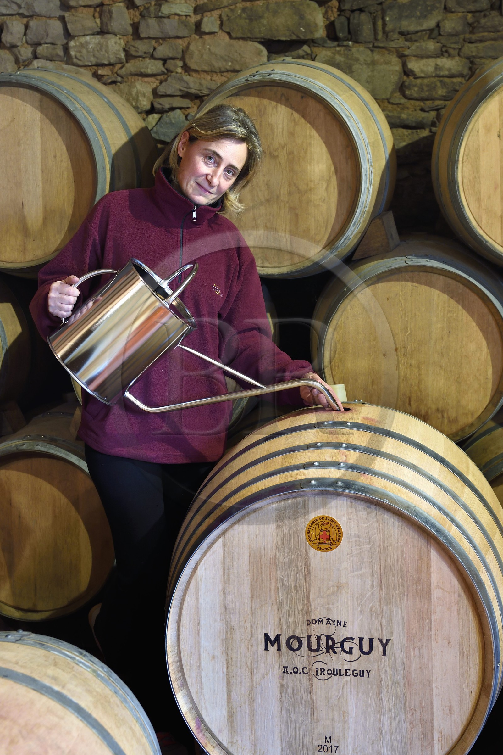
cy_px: 378
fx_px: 1174
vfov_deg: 35.6
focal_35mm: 56
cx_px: 252
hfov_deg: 24.2
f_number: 7.1
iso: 1600
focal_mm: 56
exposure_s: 1/15
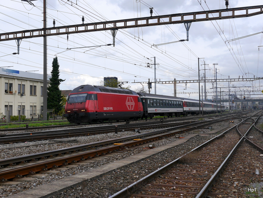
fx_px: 274
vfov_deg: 39.7
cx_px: 132
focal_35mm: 36
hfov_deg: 51.3
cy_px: 99
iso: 160
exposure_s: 1/320
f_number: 7.1
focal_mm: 18
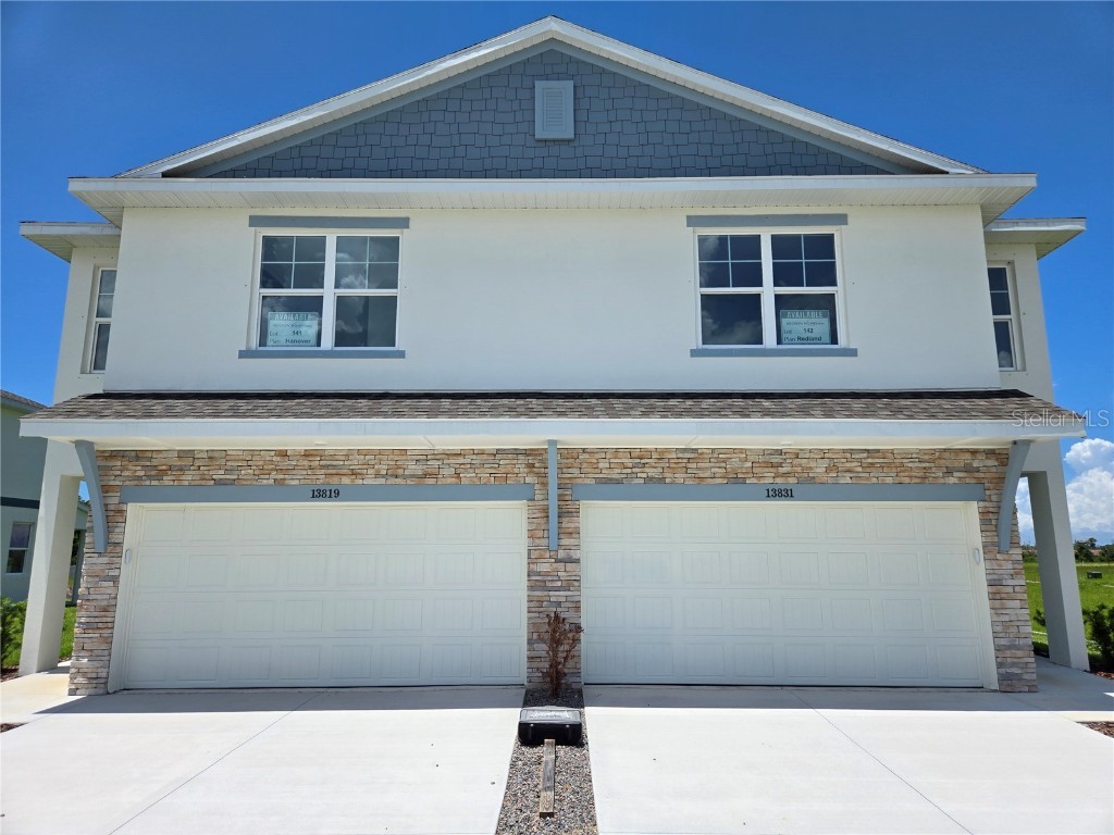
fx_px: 740
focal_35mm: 23
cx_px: 557
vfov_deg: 58.9
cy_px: 418
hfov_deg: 73.9
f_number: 1.8
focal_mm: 5.4
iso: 25
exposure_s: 1/3550
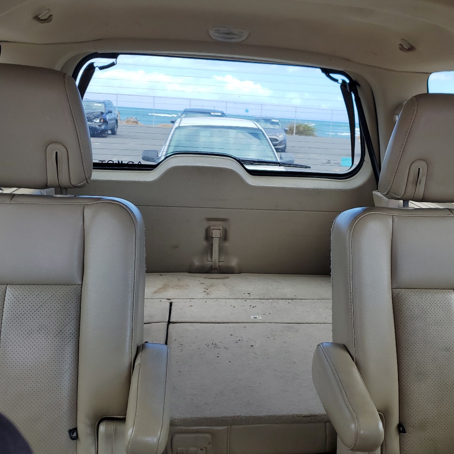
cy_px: 265
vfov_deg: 45.9
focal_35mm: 36
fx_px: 534
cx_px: 271
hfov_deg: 45.8
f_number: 1.5
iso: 50
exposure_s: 1/154
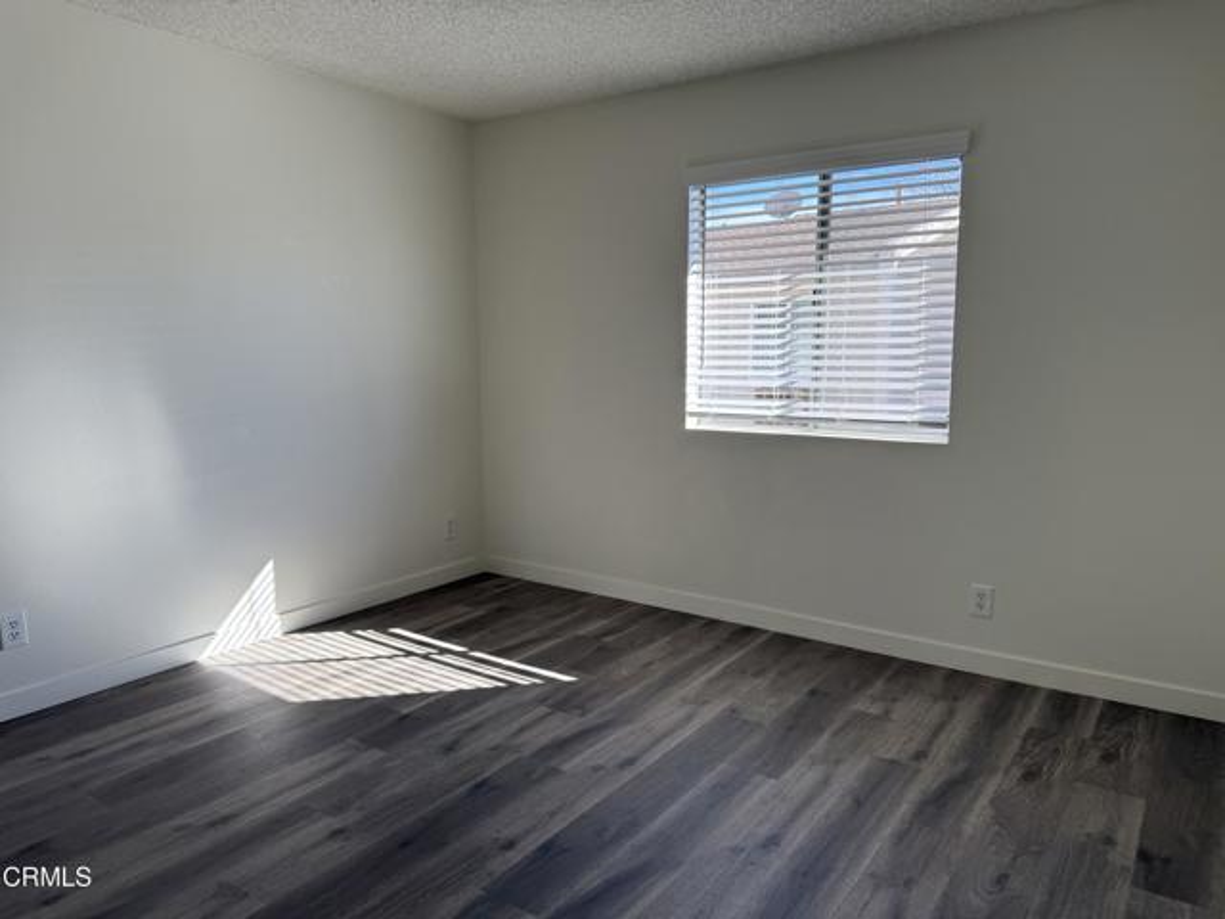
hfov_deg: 71.6
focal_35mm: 24
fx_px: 849
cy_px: 460
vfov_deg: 56.8
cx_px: 612
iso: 100
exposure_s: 1/643
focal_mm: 6.76
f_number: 1.78
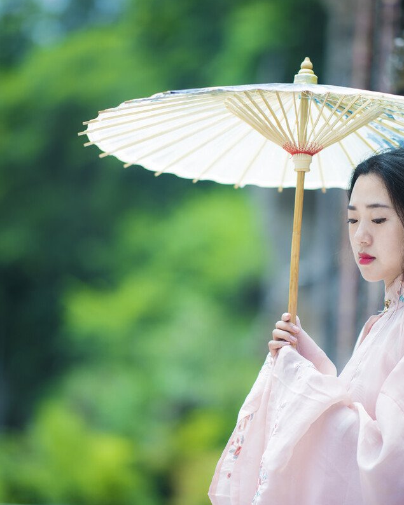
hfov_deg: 10.4
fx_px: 2227
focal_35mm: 149
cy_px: 252
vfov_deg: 12.9
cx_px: 259
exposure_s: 1/2500
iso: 100
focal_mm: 105
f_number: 1.4
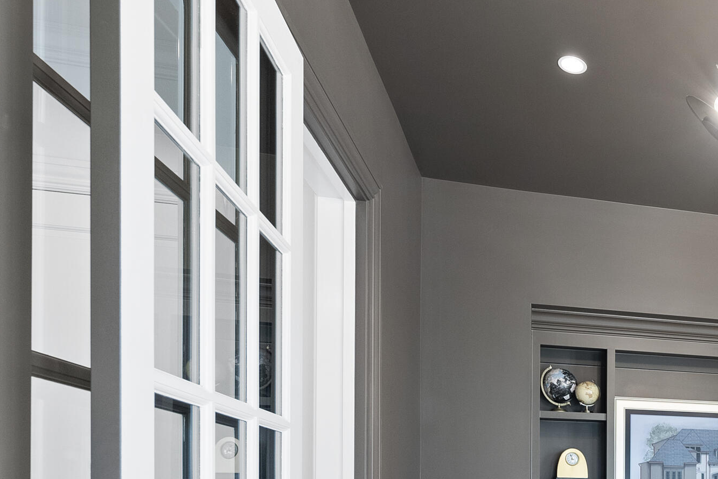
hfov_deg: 43.0
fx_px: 718
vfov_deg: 33.0
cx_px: 767
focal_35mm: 36
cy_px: 506
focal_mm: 16
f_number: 7.1
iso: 800
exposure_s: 1/6
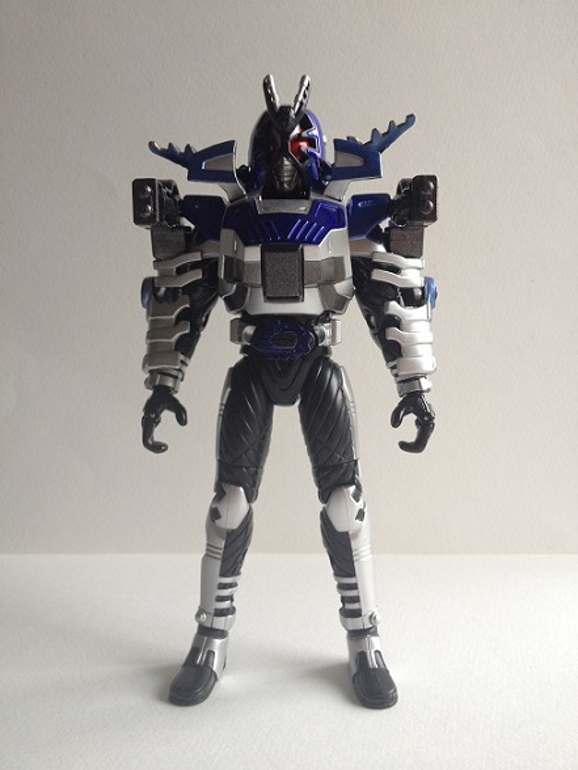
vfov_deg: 52.6
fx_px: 779
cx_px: 289
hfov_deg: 40.7
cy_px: 385
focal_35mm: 35
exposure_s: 1/30
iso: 50
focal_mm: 4.28
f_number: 2.4
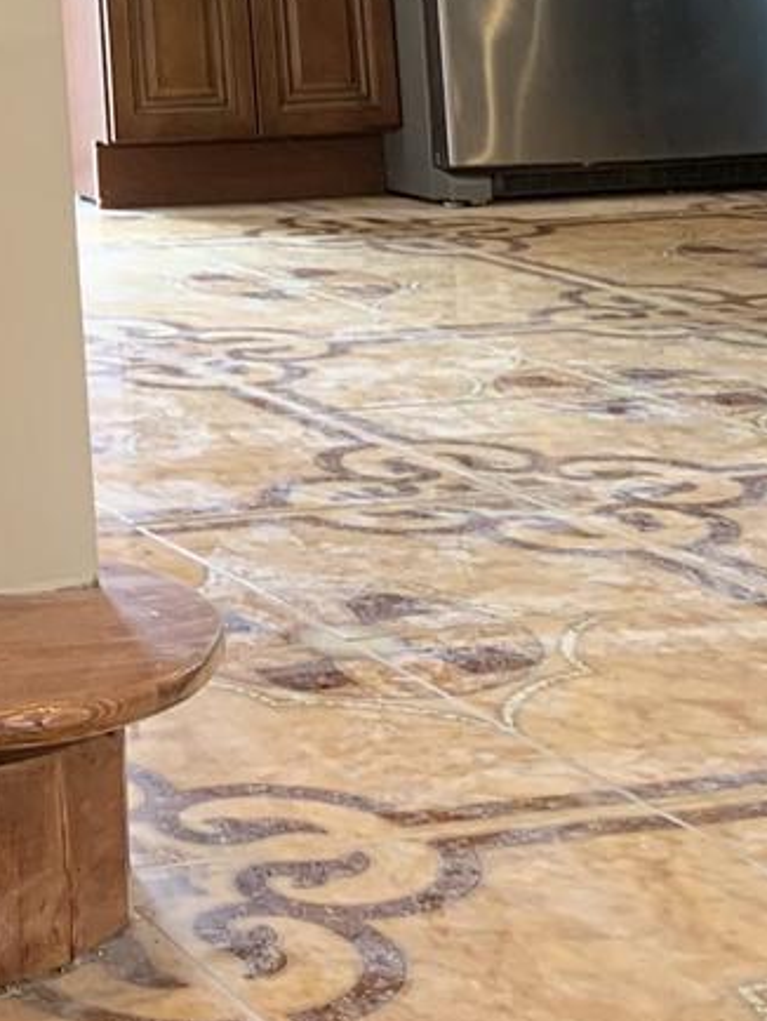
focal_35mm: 92
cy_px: -581
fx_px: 2715
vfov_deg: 18.5
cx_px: -466
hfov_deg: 14.7
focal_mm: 4.25
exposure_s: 1/60
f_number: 1.8
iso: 125
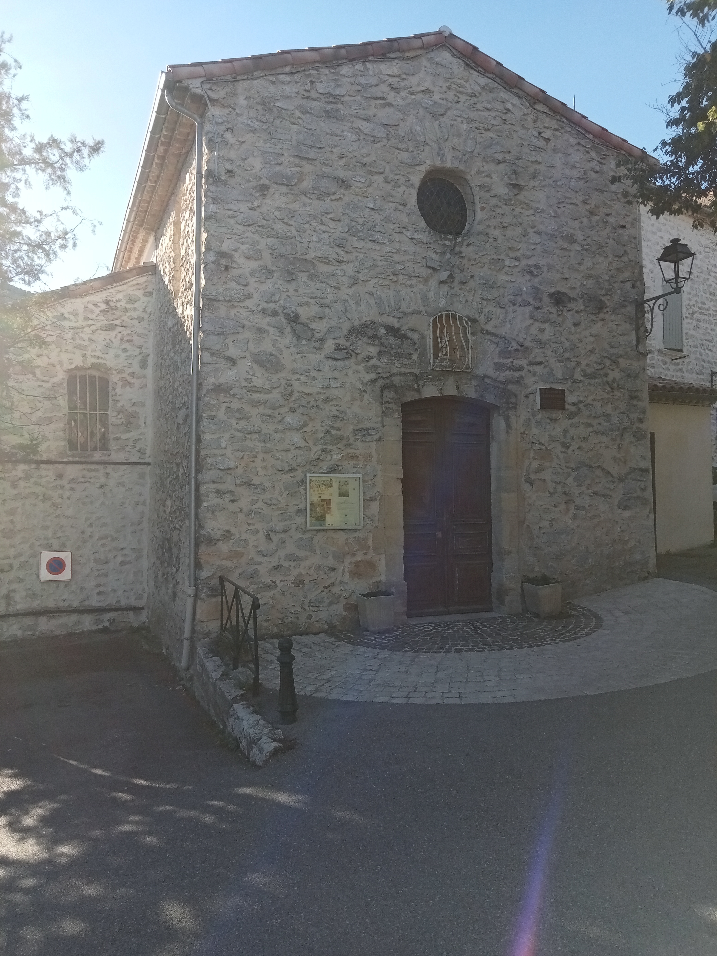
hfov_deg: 49.7
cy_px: 478
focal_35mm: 28
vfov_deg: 63.4
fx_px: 773
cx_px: 358
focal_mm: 3.46
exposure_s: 1/387
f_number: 2.2
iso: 100
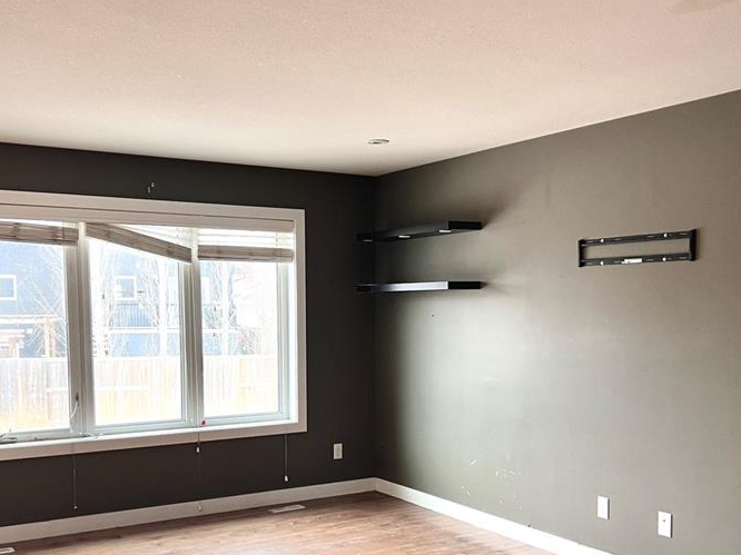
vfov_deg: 35.5
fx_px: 856
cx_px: 354
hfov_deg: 46.8
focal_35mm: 40
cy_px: 378
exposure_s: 1/60
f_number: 1.5
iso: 80
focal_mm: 5.7
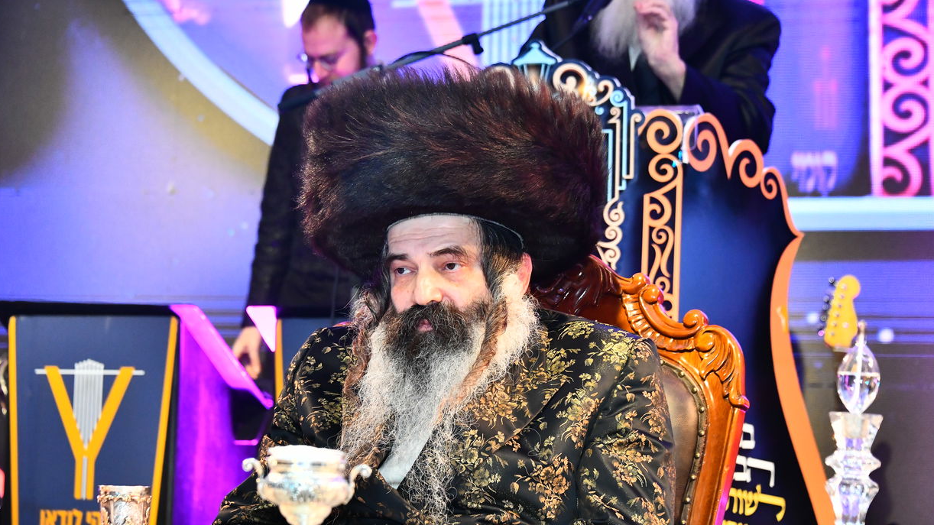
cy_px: 252
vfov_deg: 9.6
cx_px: 416
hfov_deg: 17.0
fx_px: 3120
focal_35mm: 126
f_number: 5.6
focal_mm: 105
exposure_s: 1/125
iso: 3200
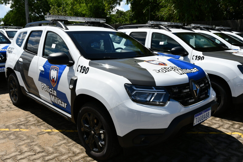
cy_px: 81
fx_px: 223
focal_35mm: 33
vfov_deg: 40.0
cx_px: 122
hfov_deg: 57.2
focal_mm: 22
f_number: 9
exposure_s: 1/320
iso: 100
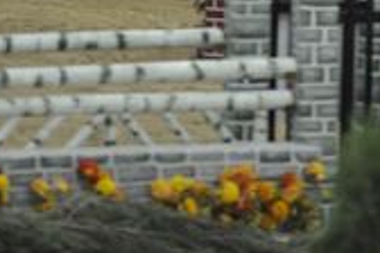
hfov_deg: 2.7
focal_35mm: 760
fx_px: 8022
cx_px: 405
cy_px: -176
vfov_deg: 1.8
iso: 6400
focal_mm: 200
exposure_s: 1/400
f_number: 2.8
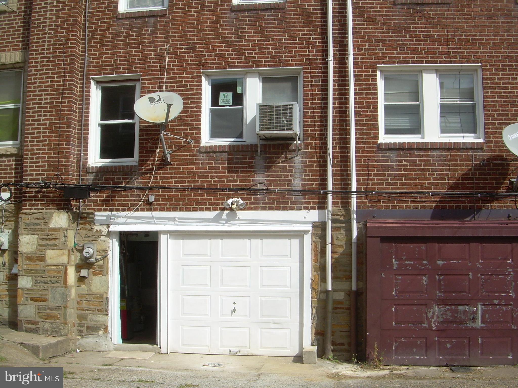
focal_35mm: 38
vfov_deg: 37.7
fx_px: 569
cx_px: 259
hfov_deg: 49.0
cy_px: 194
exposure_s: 1/648
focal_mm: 6.3
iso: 50
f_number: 4.6
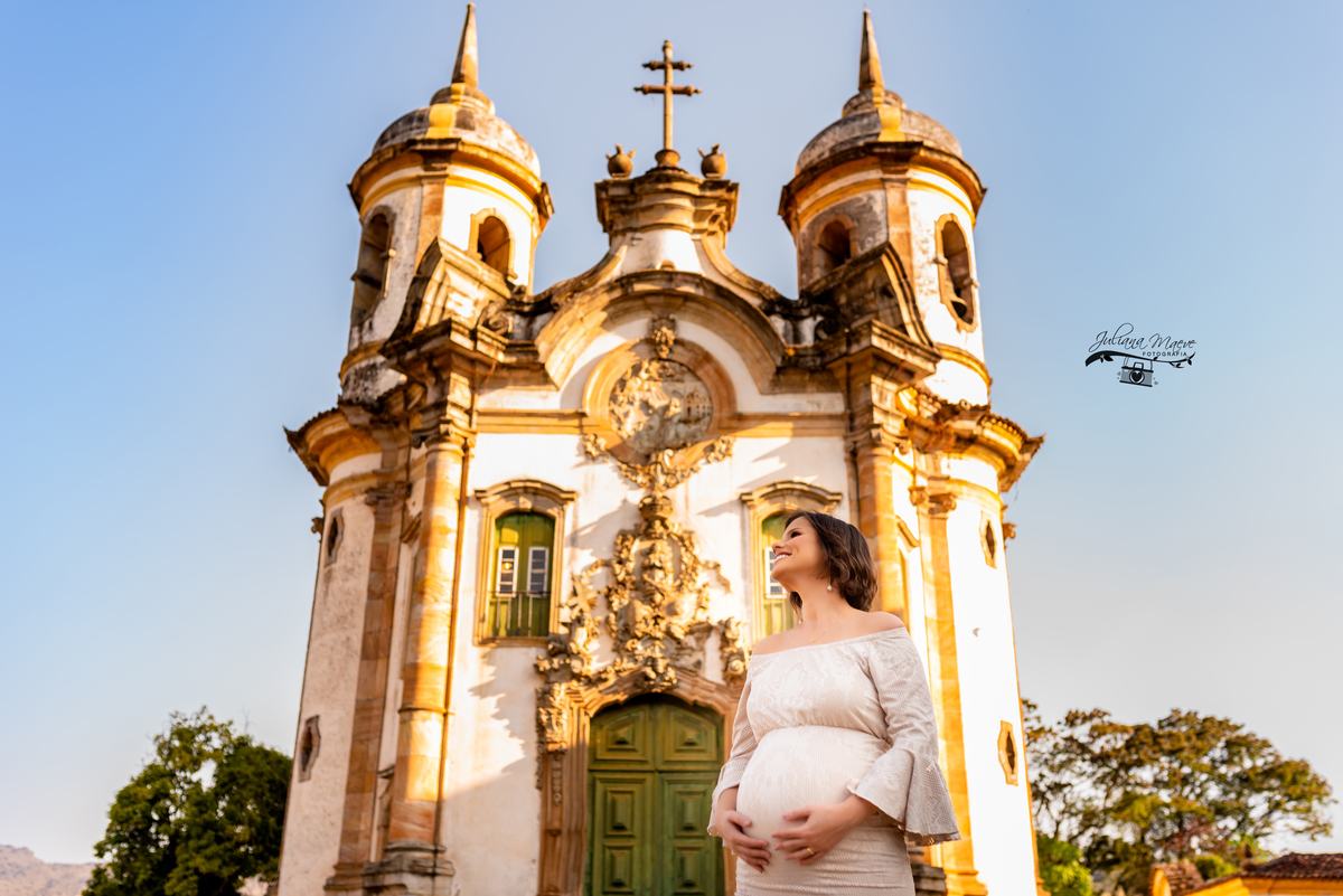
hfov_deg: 54.4
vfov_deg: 37.9
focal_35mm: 35
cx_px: 672
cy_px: 448
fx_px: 1306
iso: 100
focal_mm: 35
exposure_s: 1/320
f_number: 3.2
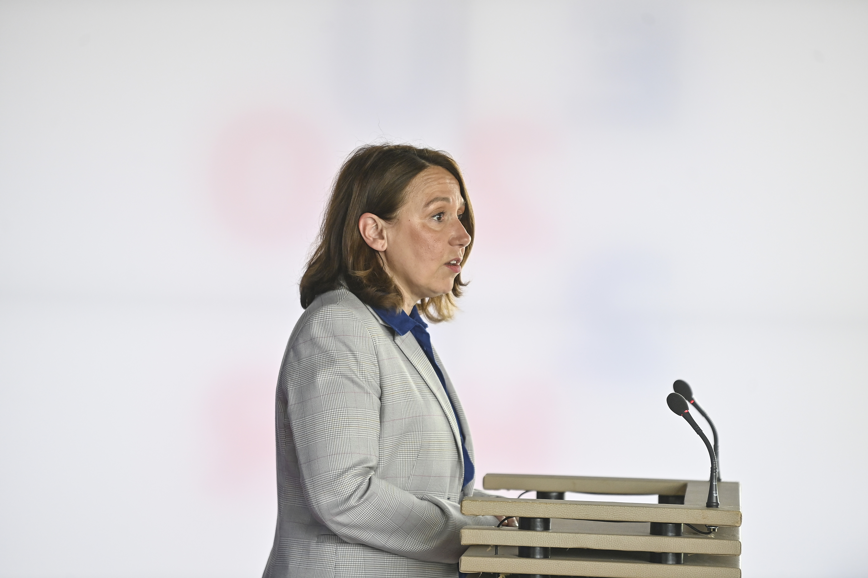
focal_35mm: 200
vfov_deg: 6.9
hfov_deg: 10.3
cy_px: 289
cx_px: 434
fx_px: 4822
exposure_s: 1/400
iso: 1000
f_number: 2.8
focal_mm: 200
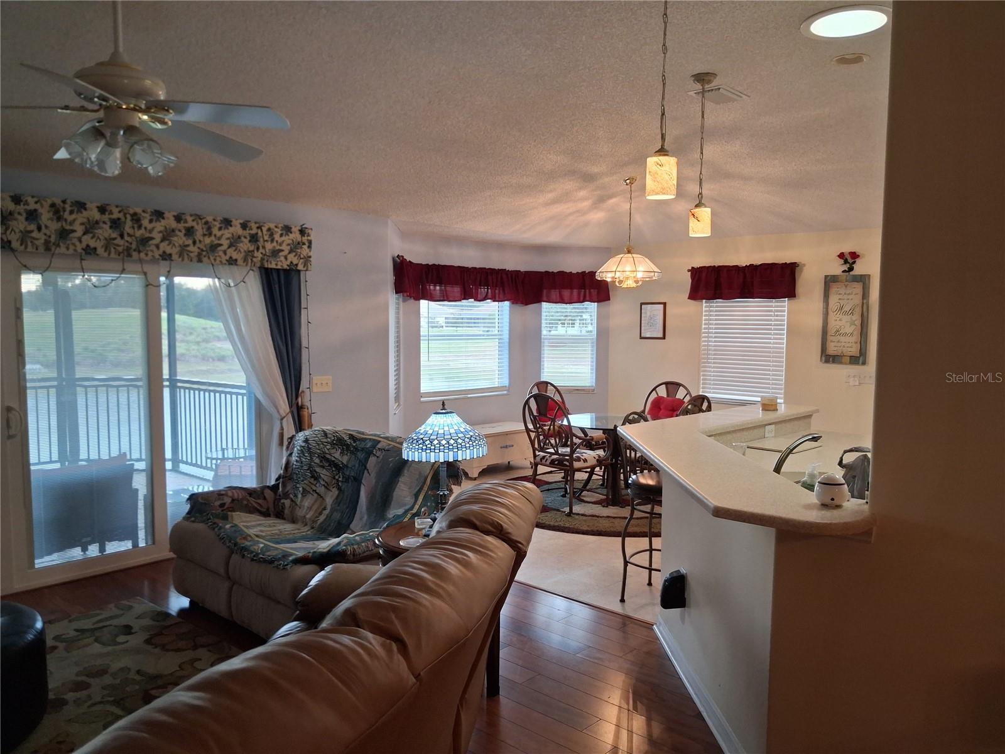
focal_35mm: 27
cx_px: 502
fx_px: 784
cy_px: 377
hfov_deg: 65.3
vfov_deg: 51.4
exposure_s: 1/120
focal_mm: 4
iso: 200
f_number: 1.8
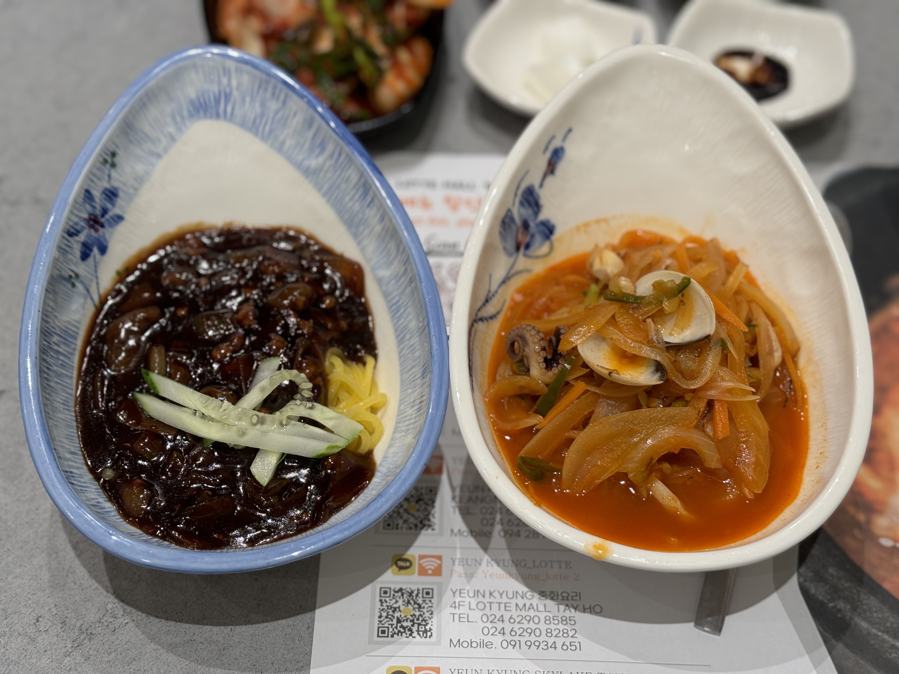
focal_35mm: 48
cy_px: 337
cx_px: 450
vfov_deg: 30.3
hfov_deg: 39.7
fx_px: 1247
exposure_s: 1/50
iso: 64
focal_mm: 6.76
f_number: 1.78
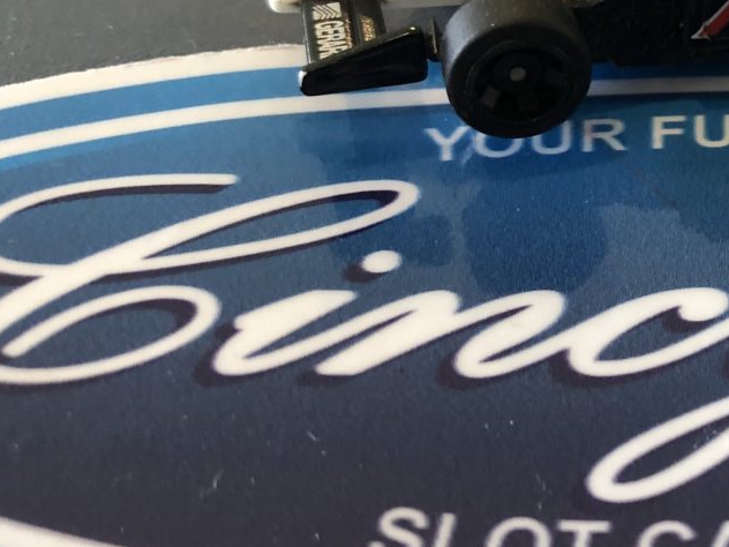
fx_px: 1432
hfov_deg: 26.6
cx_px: 771
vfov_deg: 21.4
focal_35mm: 68
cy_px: 127
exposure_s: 1/15
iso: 64
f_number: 1.8
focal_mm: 3.99
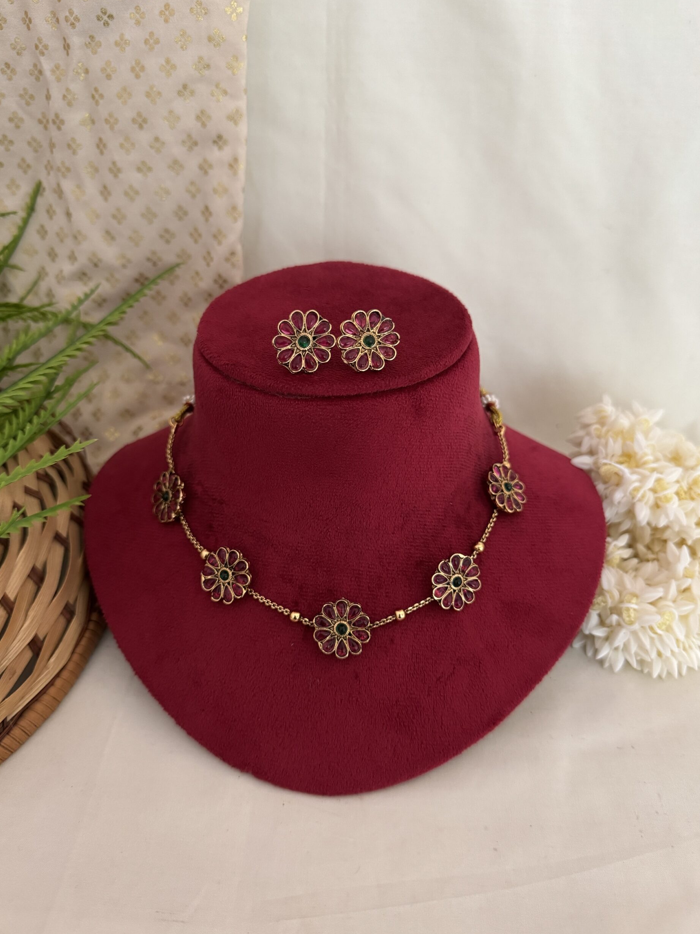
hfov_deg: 54.9
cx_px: 346
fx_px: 674
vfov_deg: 69.4
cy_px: 464
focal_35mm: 25
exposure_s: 1/60
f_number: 1.78
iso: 640
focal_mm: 6.76
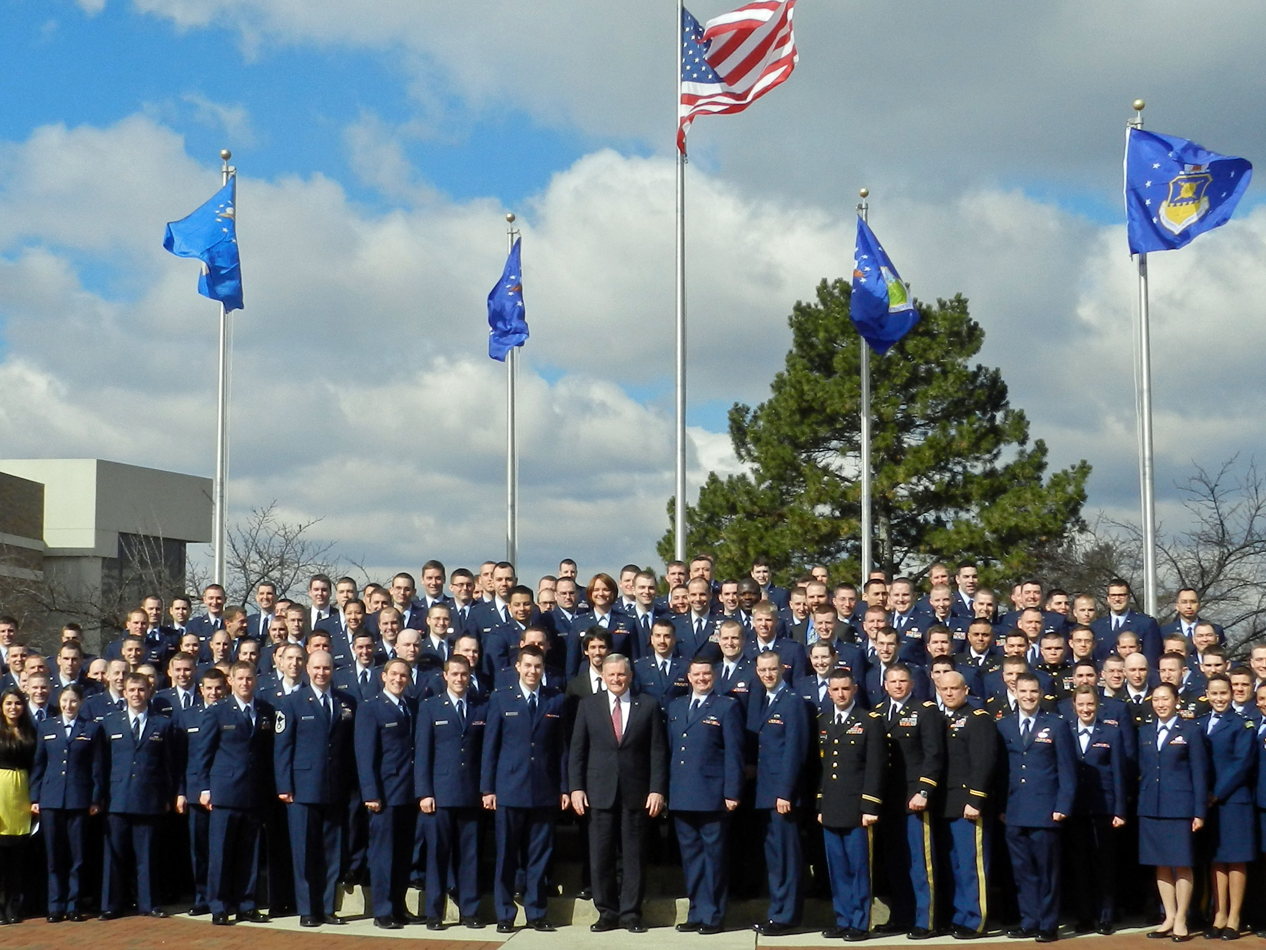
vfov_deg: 32.2
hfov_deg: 42.0
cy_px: 527
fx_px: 1646
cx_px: 560
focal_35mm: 45
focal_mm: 5.6
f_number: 5
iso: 160
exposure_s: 1/1000
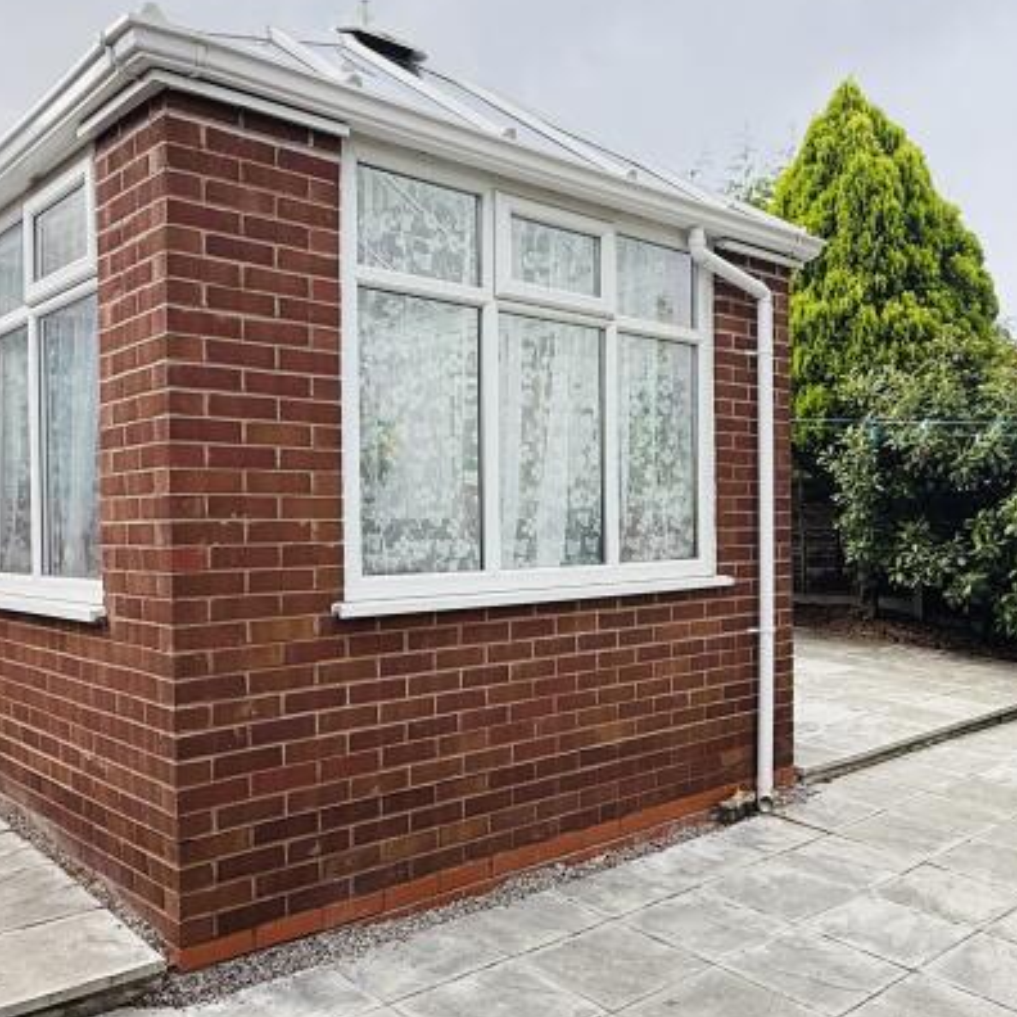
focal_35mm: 32
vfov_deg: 51.1
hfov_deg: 50.5
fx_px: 1064
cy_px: 539
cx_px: 642
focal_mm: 2.22
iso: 64
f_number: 2.2
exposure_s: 1/310
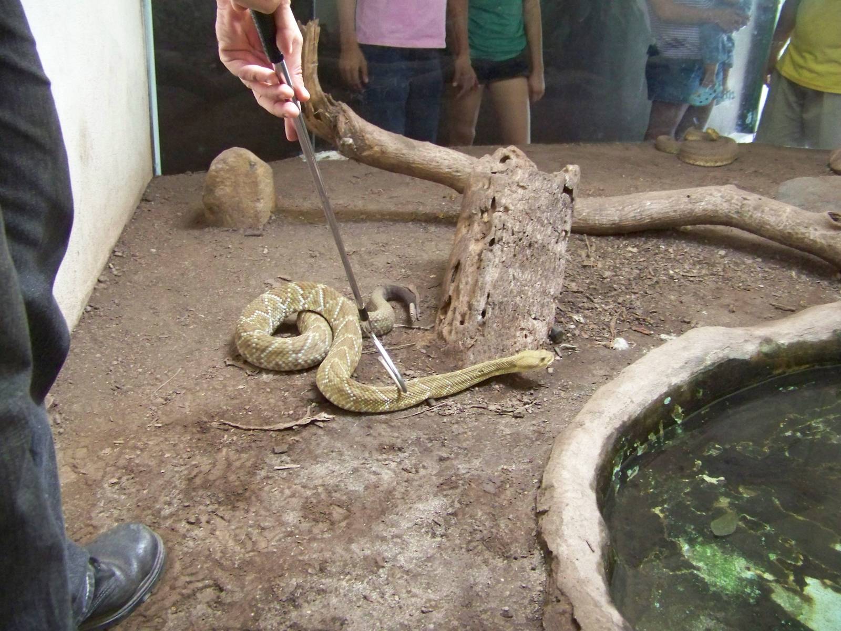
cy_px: 316
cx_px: 420
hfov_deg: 51.4
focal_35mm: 36
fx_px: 875
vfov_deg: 39.7
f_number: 2.8
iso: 400
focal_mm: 5.85
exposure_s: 1/30
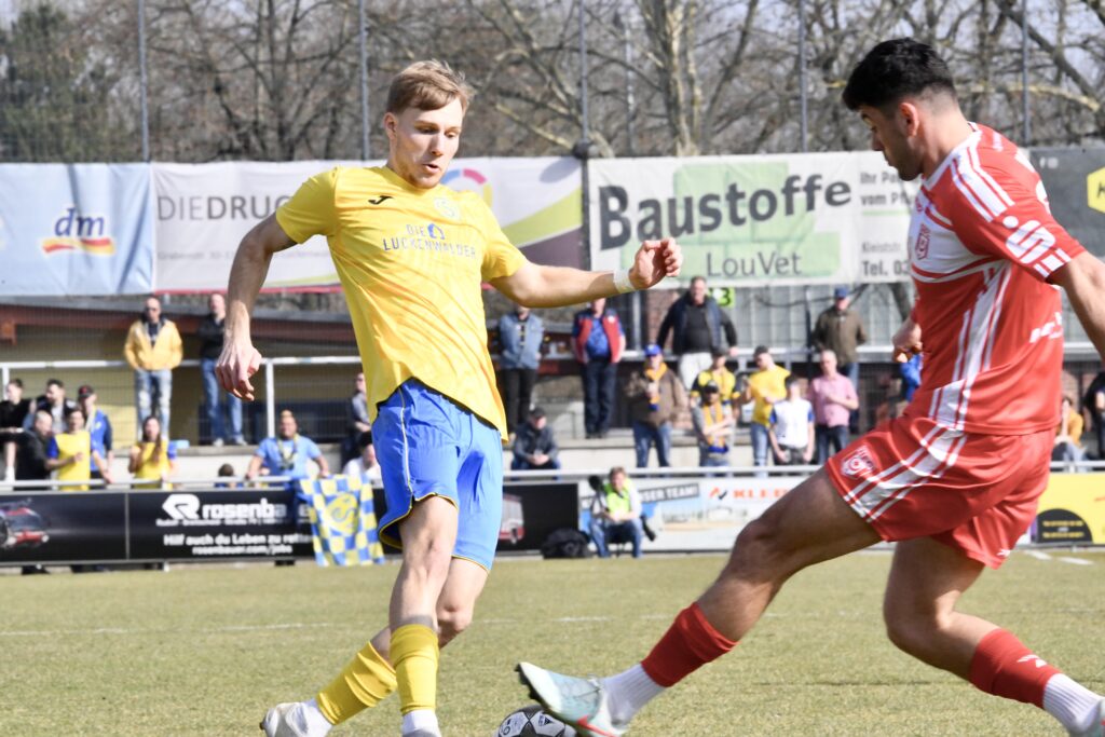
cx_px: 552
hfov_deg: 6.9
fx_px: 9209
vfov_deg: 4.6
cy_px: 368
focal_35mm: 300
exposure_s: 1/1600
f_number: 22
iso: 8000
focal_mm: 300
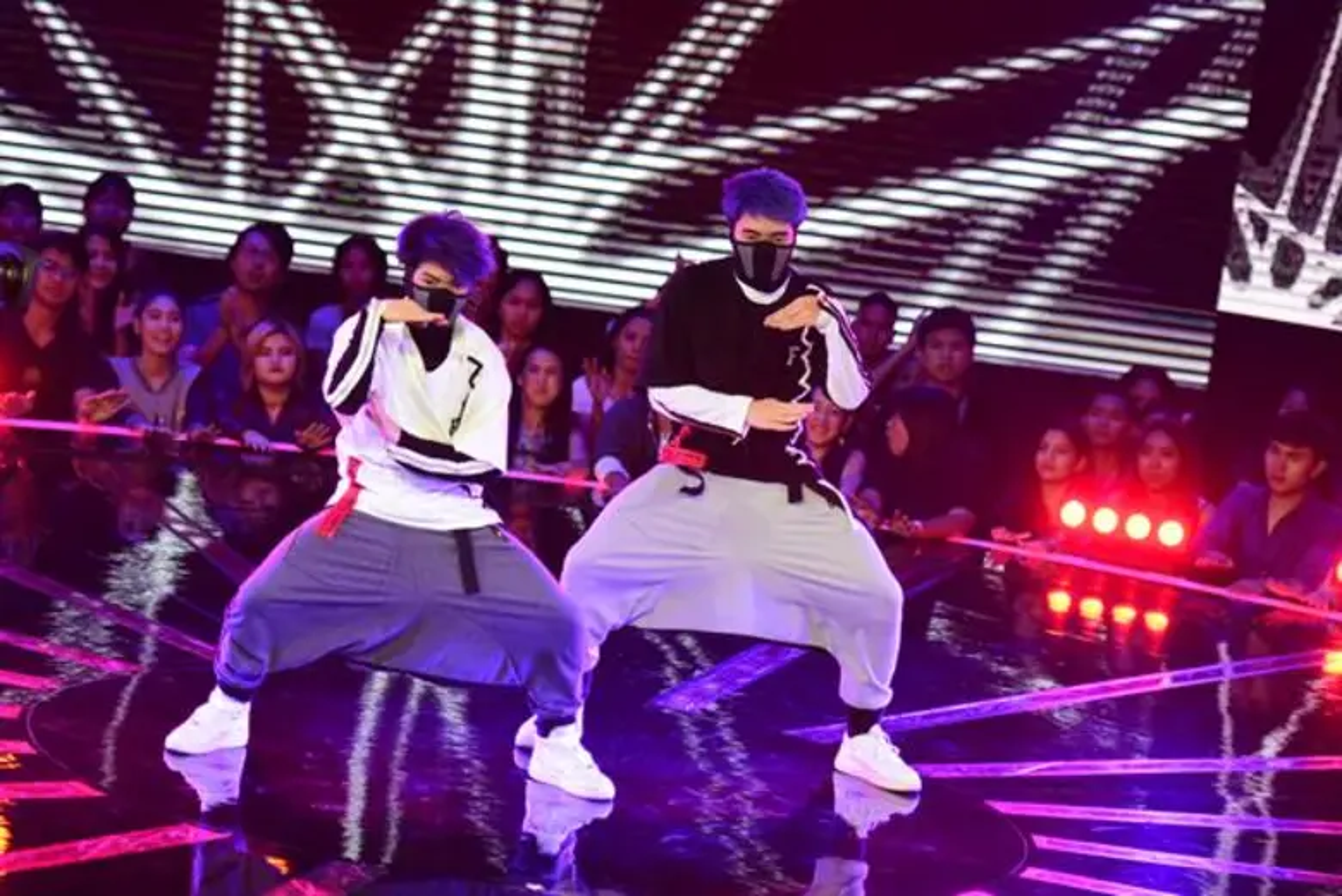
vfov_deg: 9.3
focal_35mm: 147
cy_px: 448
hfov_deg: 14.0
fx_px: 5483
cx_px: 671
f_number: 2.8
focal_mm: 98
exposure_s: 1/1600
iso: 6400
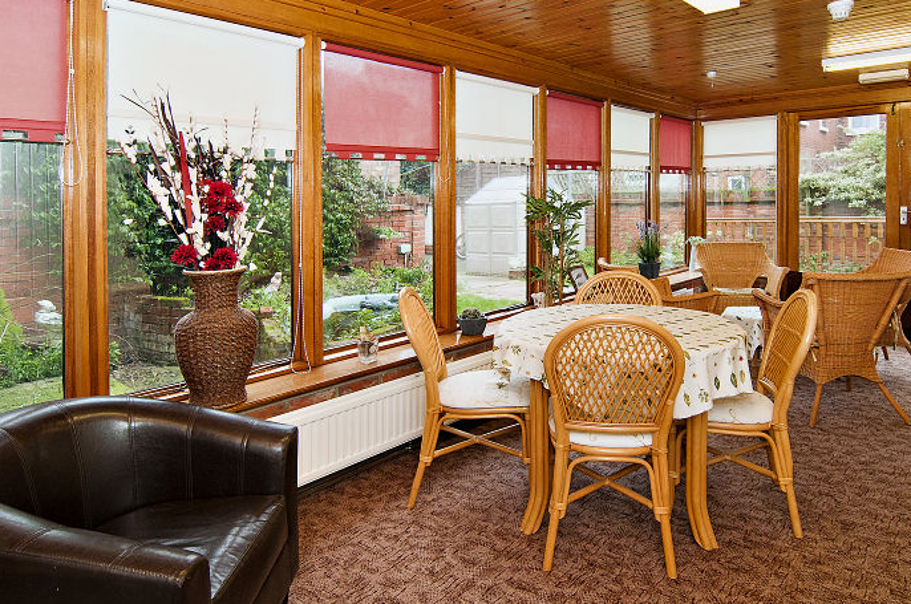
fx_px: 531
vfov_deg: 59.3
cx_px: 517
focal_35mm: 21
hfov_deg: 80.9
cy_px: 293
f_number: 5
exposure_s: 1/60
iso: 200
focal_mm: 12
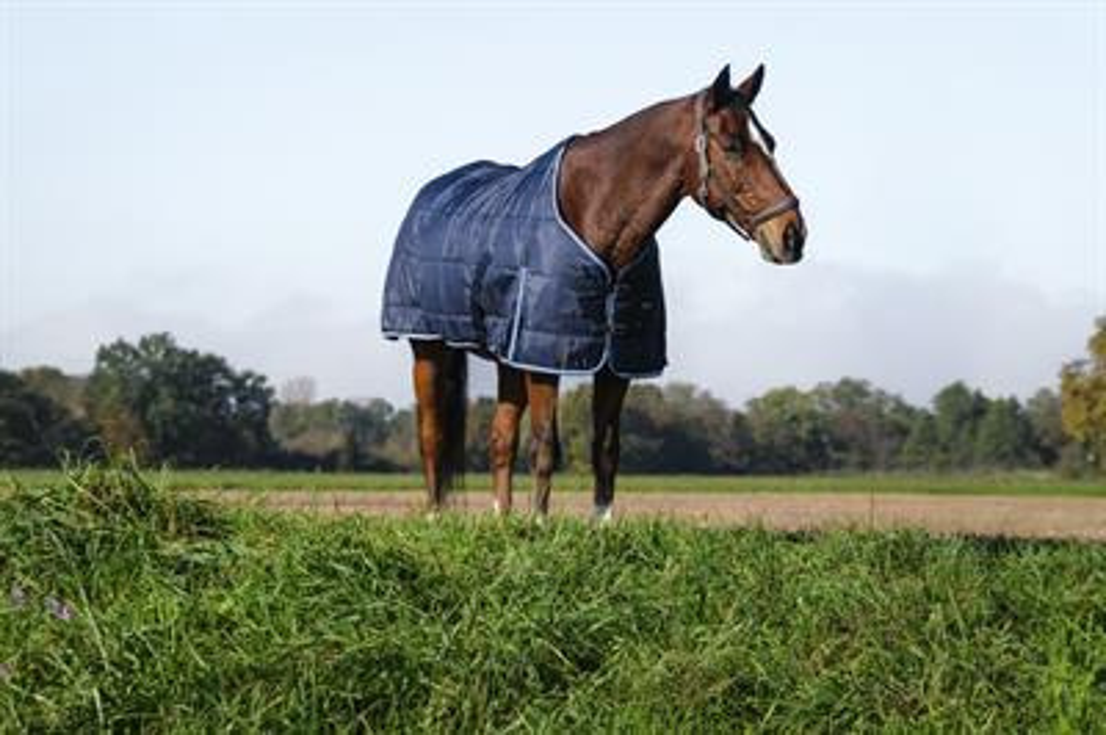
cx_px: 553
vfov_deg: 13.0
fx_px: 3223
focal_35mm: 105
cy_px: 368
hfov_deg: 19.5
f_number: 5.6
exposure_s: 1/4000
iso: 800
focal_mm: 70
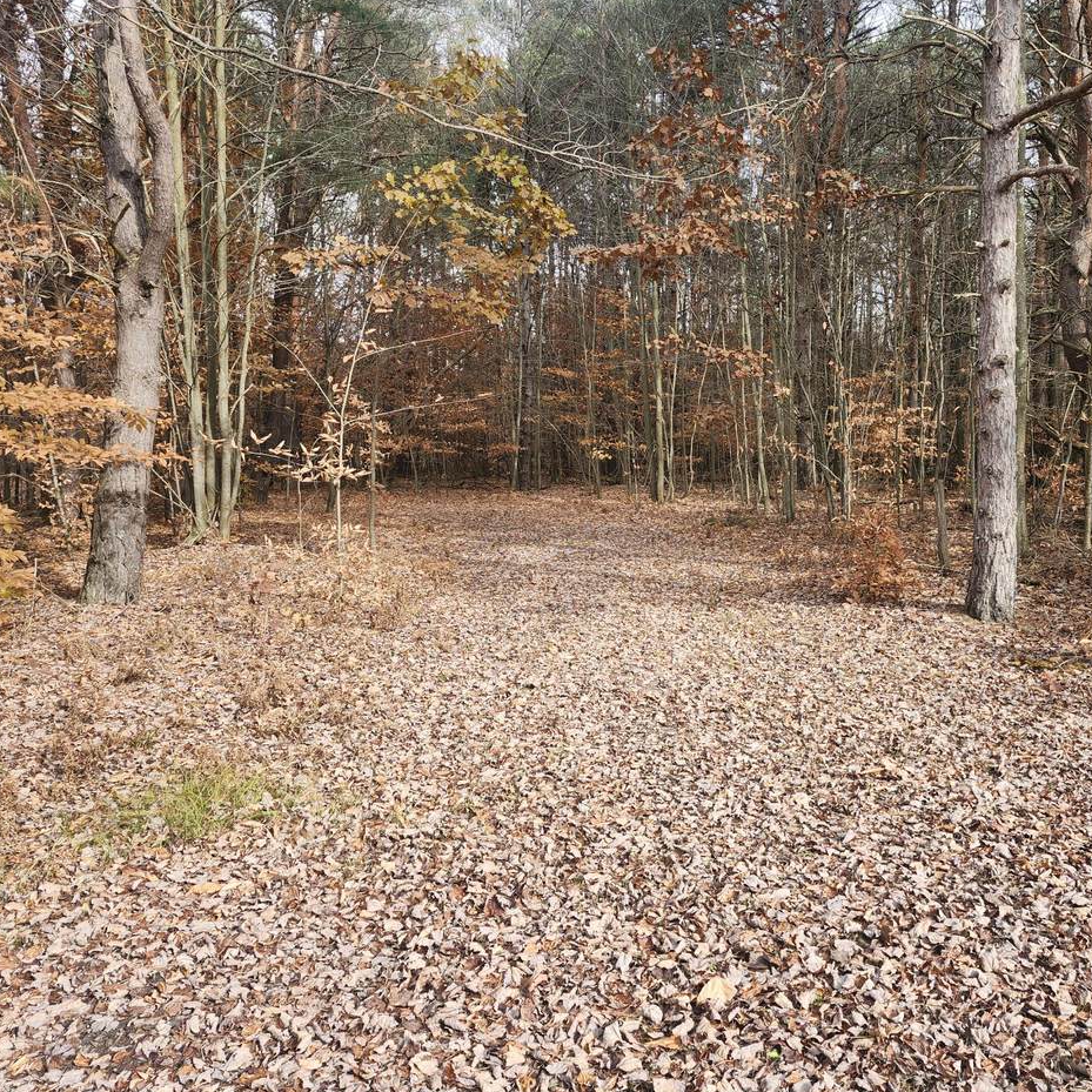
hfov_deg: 56.7
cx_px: 672
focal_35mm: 28
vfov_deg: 57.3
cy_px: 556
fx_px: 999
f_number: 1.8
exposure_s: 1/204
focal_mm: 5.54
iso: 25
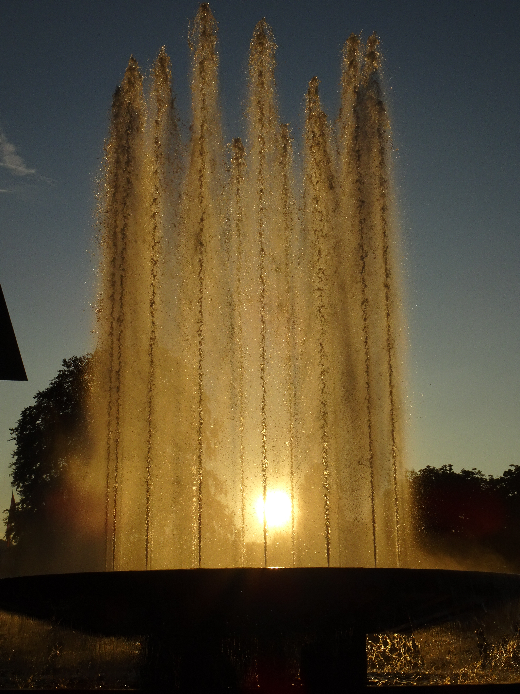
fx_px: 1001
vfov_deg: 38.2
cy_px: 347
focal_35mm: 50
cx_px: 260
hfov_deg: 29.1
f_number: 5
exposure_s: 1/2000
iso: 80
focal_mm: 8.51
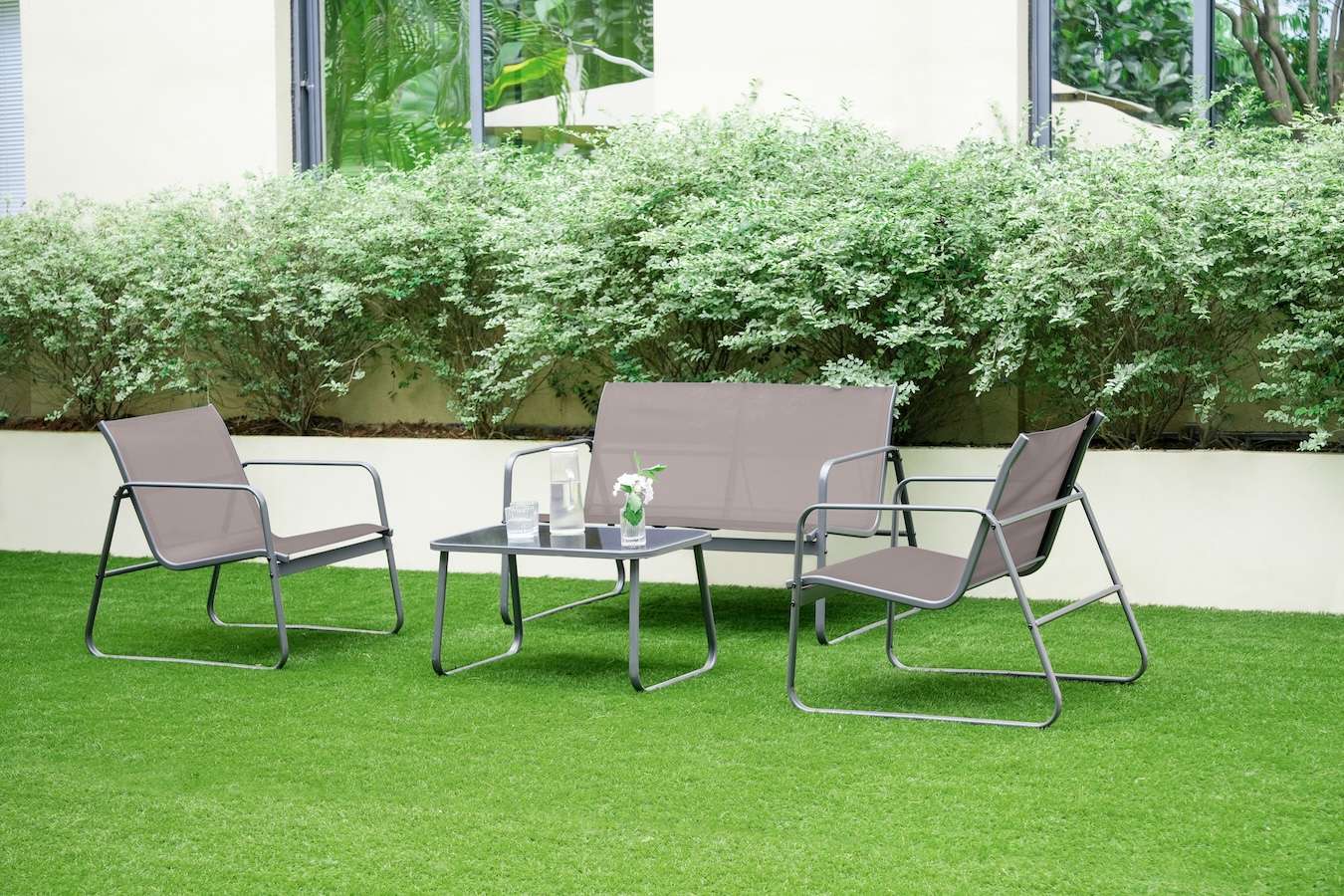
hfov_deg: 28.8
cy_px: 448
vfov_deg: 19.5
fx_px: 2613
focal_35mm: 70
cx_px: 672
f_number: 7.1
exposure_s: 1/100
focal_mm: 70
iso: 200
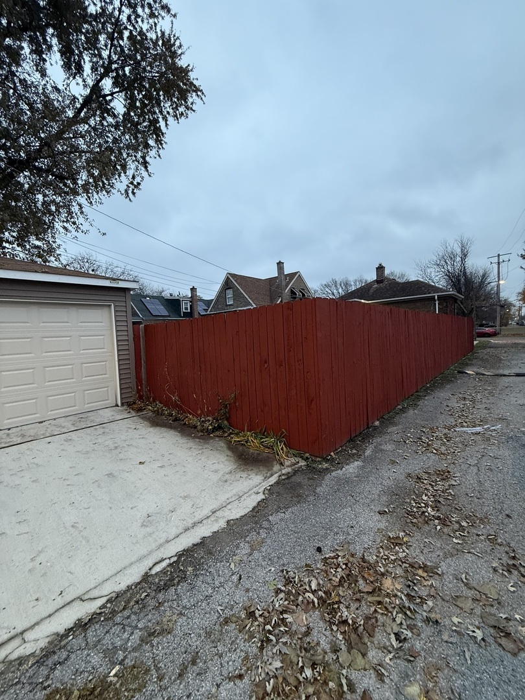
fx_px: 283
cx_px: 262
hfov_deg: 85.7
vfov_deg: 102.1
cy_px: 350
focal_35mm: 14
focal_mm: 2.22
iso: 200
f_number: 2.2
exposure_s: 1/60
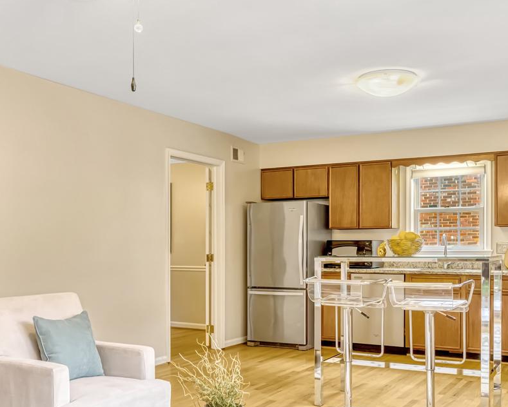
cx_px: 247
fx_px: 587
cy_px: 261
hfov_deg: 46.8
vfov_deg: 37.9
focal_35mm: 39
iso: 1250
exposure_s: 1/20
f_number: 7.1
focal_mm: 16
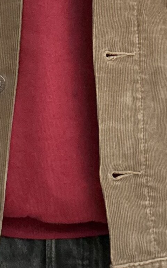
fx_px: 779
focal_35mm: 107
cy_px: 65
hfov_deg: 12.2
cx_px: 49
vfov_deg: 19.3
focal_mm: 2.69
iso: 640
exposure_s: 1/25
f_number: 1.9
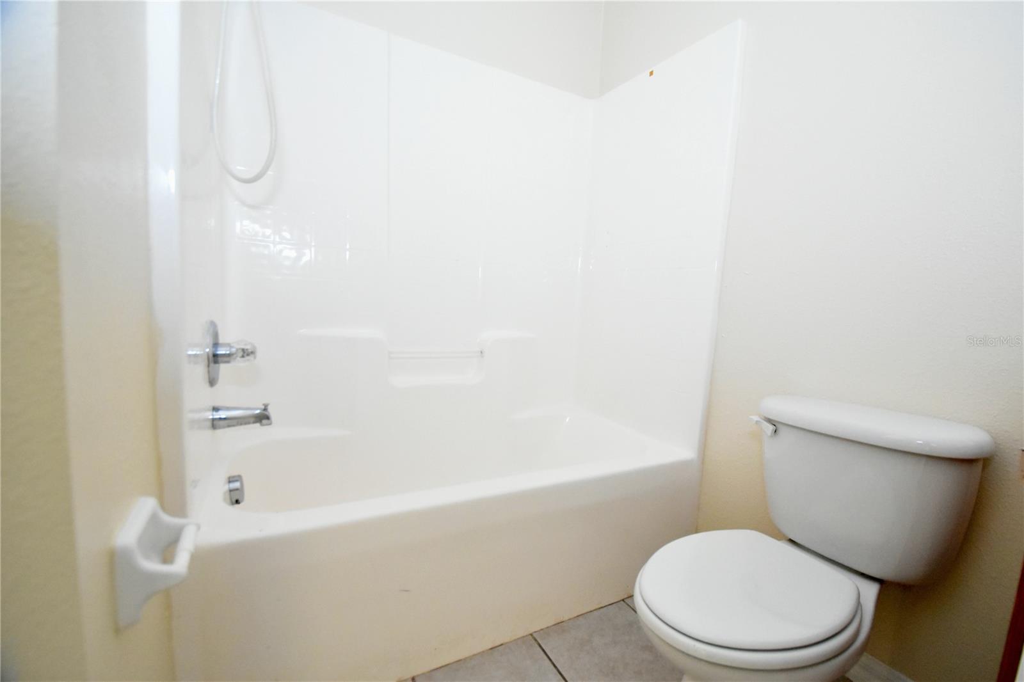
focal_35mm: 15
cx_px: 512
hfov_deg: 100.4
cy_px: 341
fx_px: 427
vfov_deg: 77.3
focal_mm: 10
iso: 5600
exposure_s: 1/60.2
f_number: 3.5
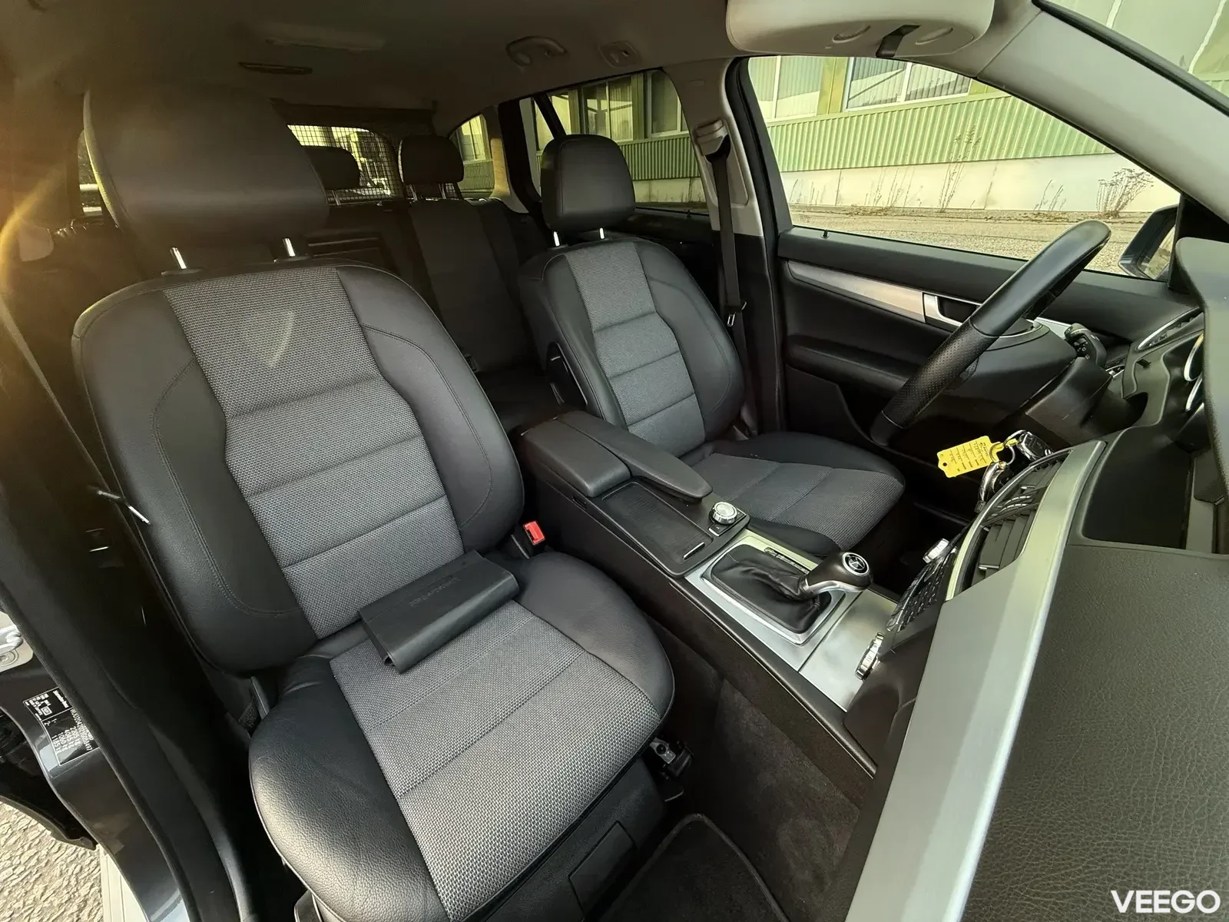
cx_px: 614
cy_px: 461
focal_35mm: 14
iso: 250
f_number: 2.2
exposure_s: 1/99
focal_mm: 2.22
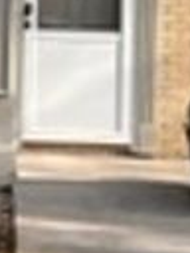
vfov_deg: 14.2
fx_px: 988
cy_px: -42
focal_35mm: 135
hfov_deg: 10.8
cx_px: -34
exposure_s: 1/1477
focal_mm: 5.1
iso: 50
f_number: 1.6
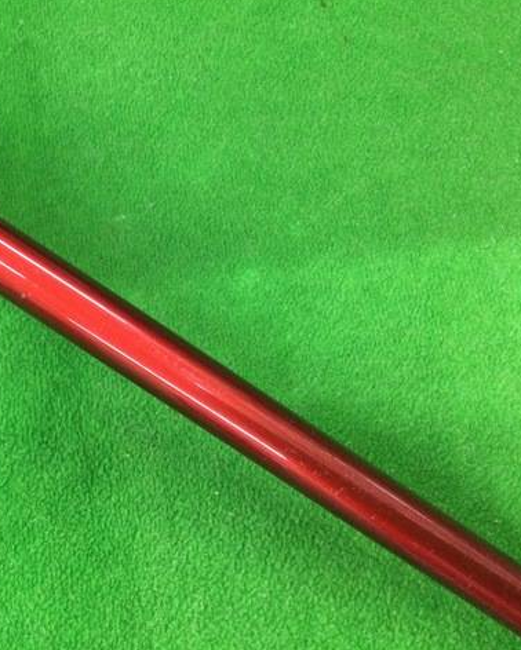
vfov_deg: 44.8
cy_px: 322
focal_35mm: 41
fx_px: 790
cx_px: 156
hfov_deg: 36.0
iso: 200
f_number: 2.4
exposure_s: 1/30
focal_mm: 3.3
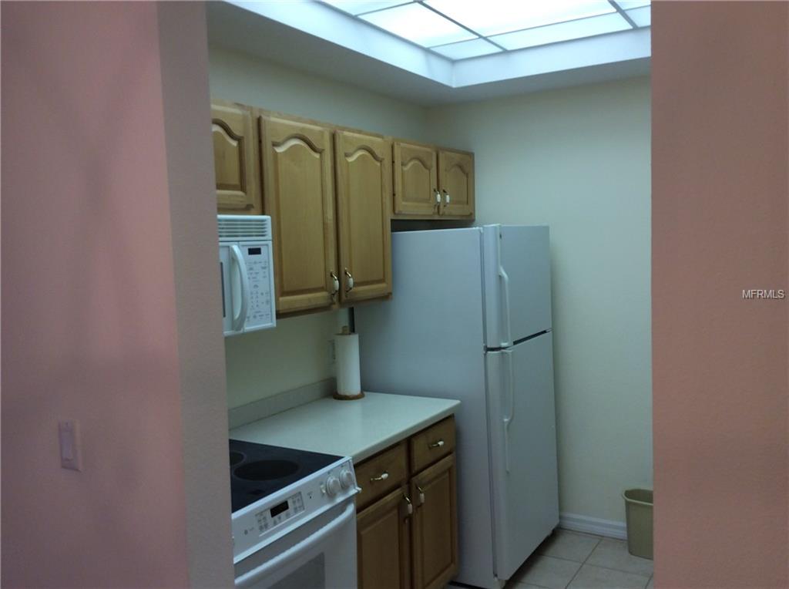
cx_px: 394
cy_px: 294
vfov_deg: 44.0
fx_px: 728
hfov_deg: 56.9
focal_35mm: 32
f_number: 2.4
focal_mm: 3.3
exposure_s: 1/24
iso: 32
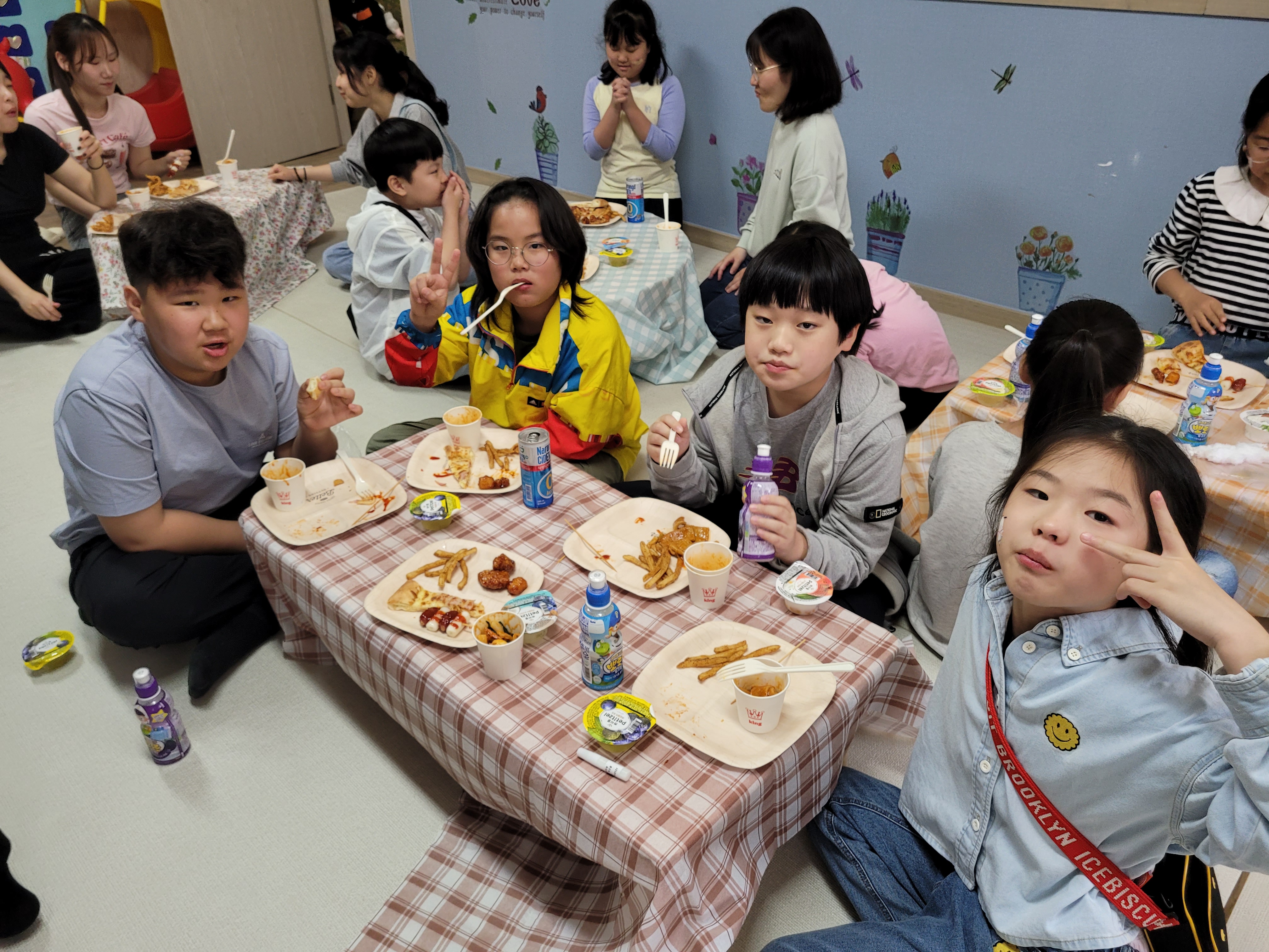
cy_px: 476
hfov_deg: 67.3
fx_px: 953
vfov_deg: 53.1
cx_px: 634
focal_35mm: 26
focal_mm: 5.4
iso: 250
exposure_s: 1/120
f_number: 1.8
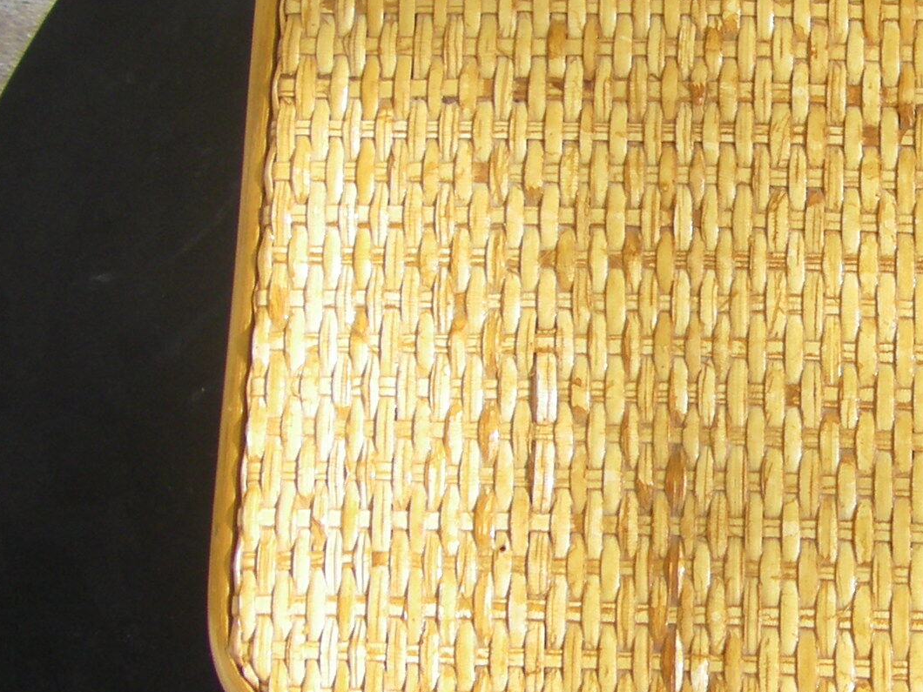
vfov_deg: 12.7
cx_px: 1081
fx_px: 3120
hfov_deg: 16.2
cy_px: 294
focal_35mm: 117
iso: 64
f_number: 3.5
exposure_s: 1/250
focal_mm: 6.3
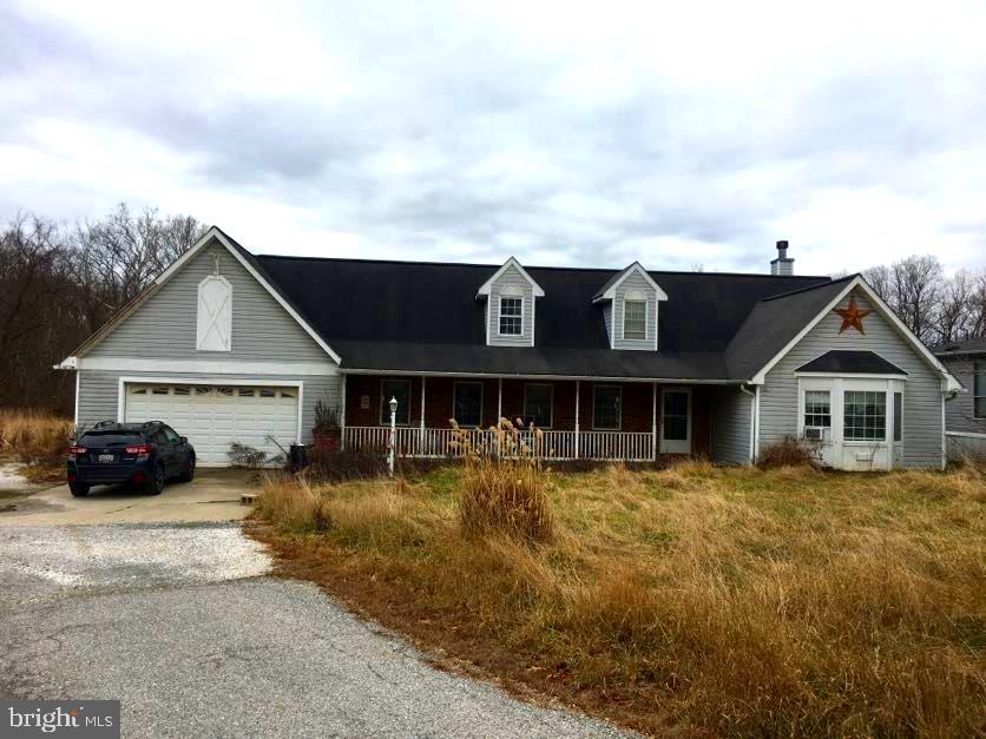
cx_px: 493
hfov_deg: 61.7
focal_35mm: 29
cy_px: 370
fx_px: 826
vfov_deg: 48.2
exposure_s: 1/530
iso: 25
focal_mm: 4.15
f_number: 2.2
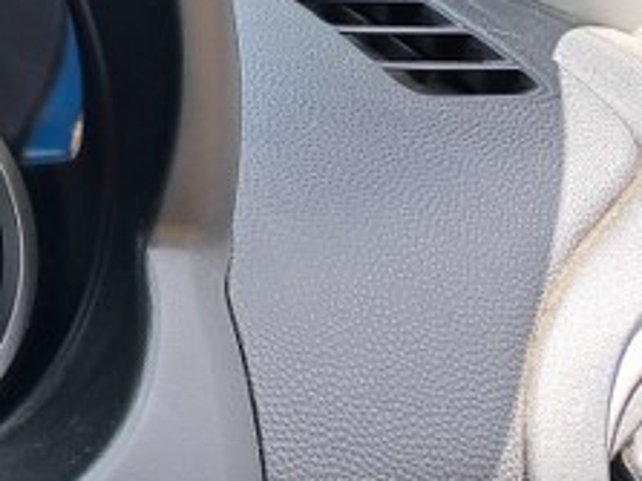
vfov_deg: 16.9
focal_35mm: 86
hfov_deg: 18.3
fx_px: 1594
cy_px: 40
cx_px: -487
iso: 50
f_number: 1.8
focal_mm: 5.23
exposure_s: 1/150
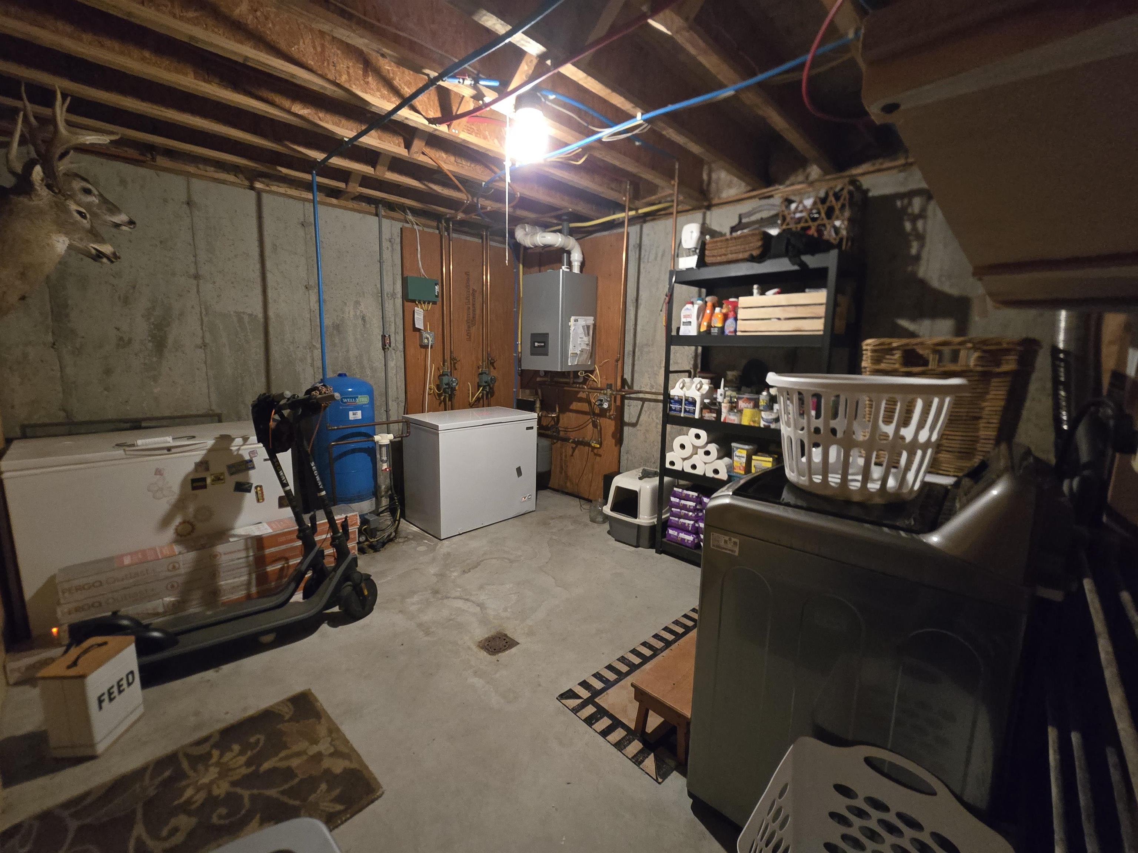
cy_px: 426
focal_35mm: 13
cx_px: 569
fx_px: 427
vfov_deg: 89.9
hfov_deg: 106.2
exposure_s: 1/30
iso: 1250
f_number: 2.2
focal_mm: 2.2
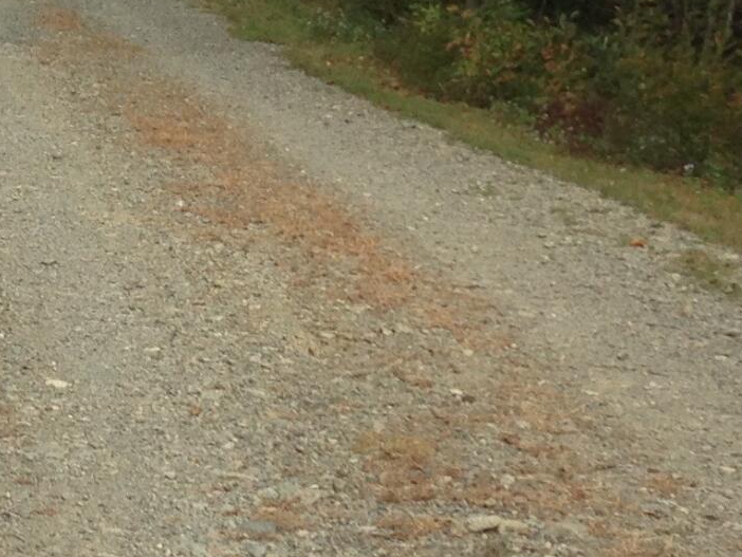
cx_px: 8
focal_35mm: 141
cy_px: -3
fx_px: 3023
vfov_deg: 10.4
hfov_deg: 13.8
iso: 50
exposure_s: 1/678
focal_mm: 4.12
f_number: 2.4
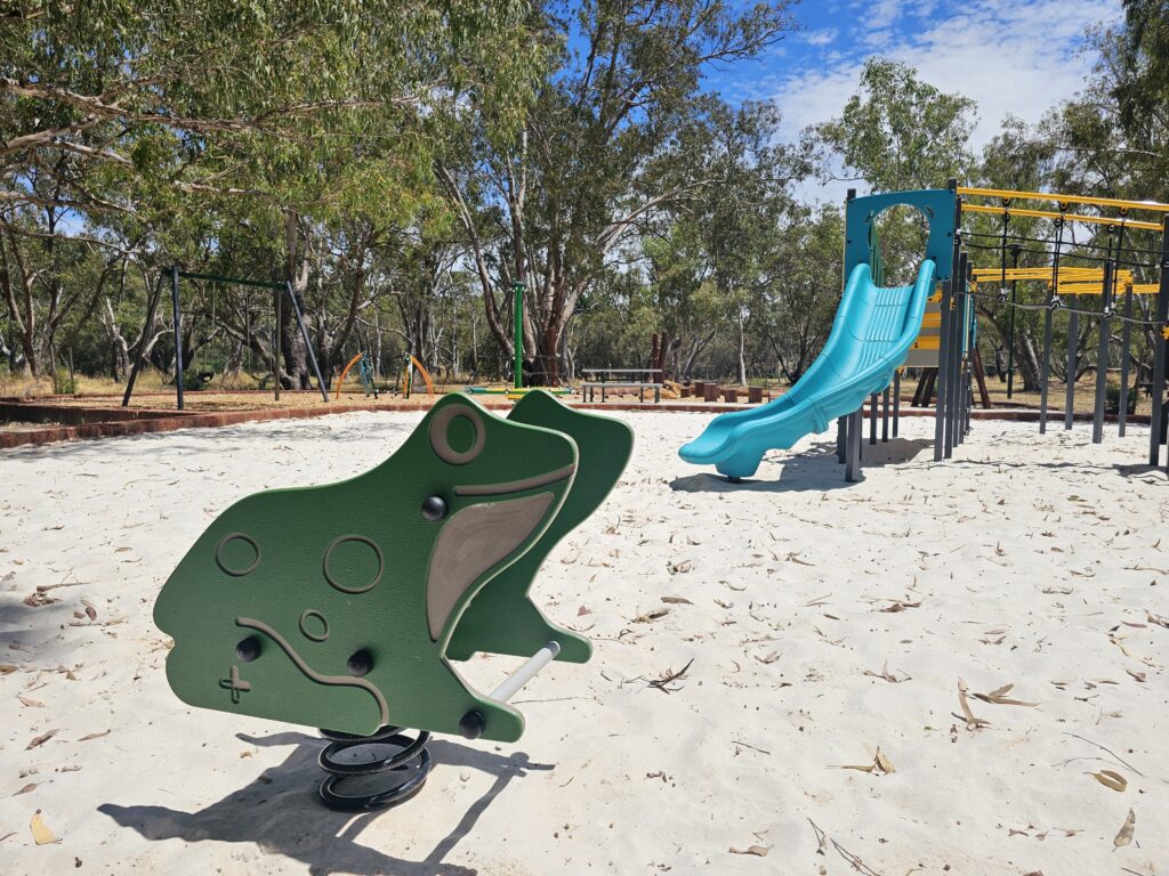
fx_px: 777
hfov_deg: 73.9
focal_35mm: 23
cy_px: 438
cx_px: 584
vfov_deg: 58.9
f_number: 1.7
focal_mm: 6.3
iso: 10
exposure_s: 1/1538
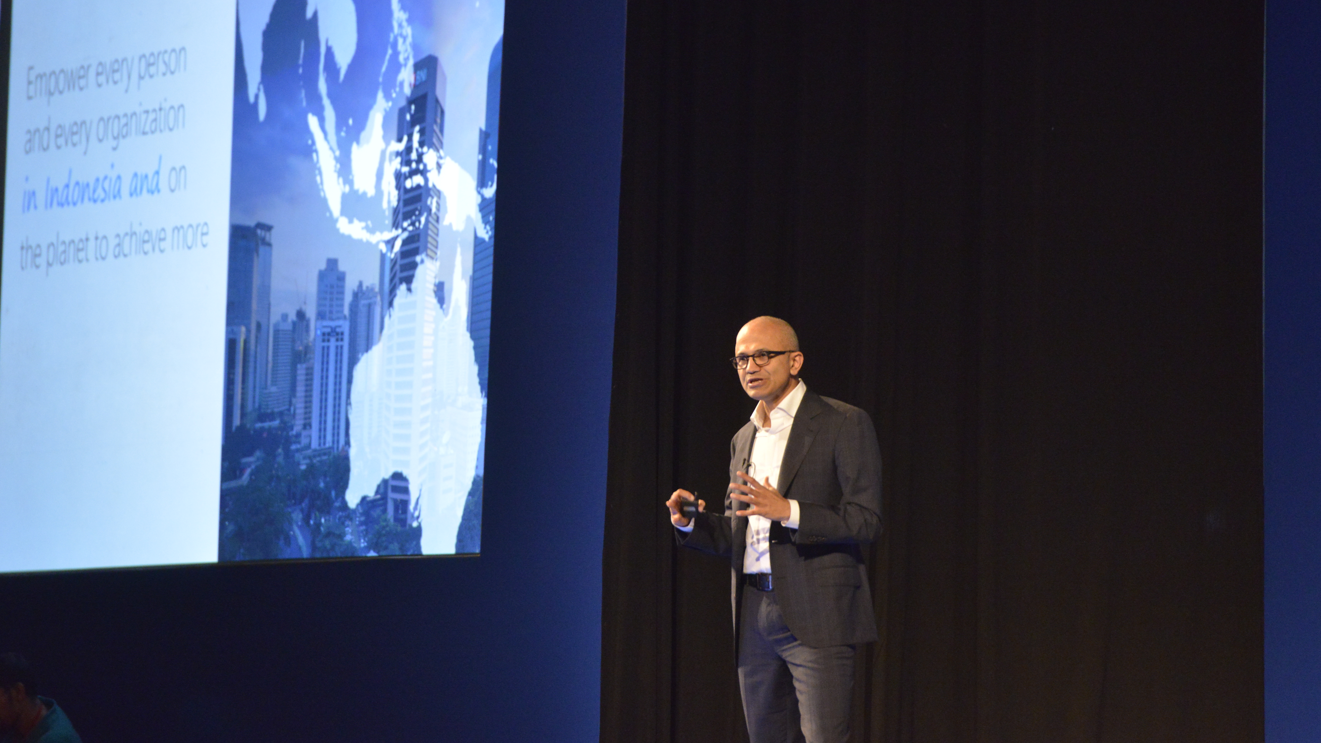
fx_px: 7881
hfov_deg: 9.6
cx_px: 622
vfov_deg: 5.4
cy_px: 308
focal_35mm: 225
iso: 5000
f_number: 4
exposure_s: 1/80
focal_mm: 200
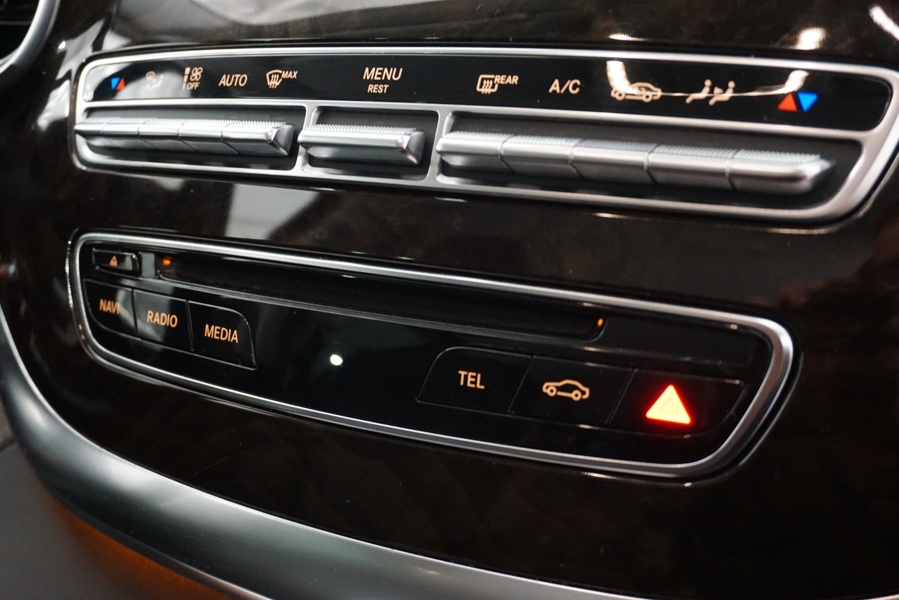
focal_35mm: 40
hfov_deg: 47.9
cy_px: 300
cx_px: 450
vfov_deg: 33.0
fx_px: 1011
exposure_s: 1/6
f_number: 4.5
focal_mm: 27
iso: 3200
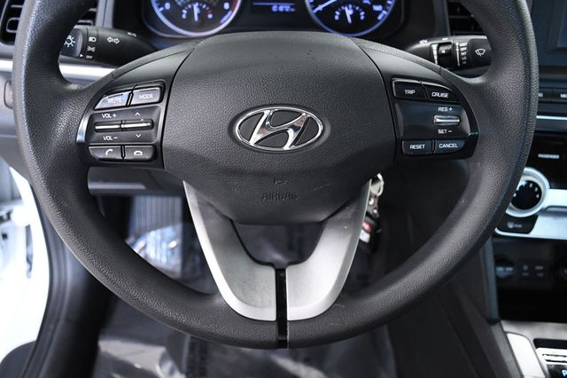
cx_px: 284
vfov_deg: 38.8
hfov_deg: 55.8
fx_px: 535
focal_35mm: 34
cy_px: 189
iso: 2500
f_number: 5
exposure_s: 1/100
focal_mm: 23
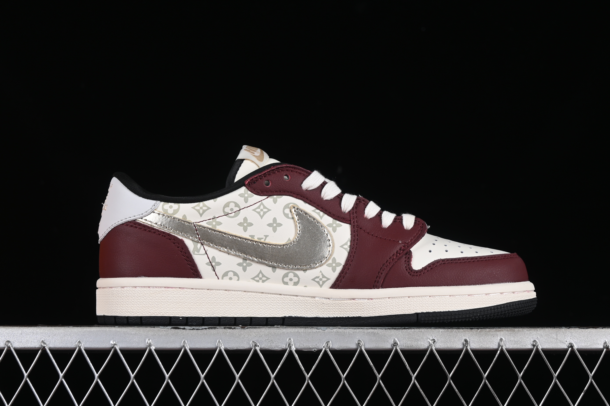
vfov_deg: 18.2
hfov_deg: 27.0
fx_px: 1271
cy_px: 203
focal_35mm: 75
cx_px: 305
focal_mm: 50
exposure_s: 1/80
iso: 160
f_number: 8
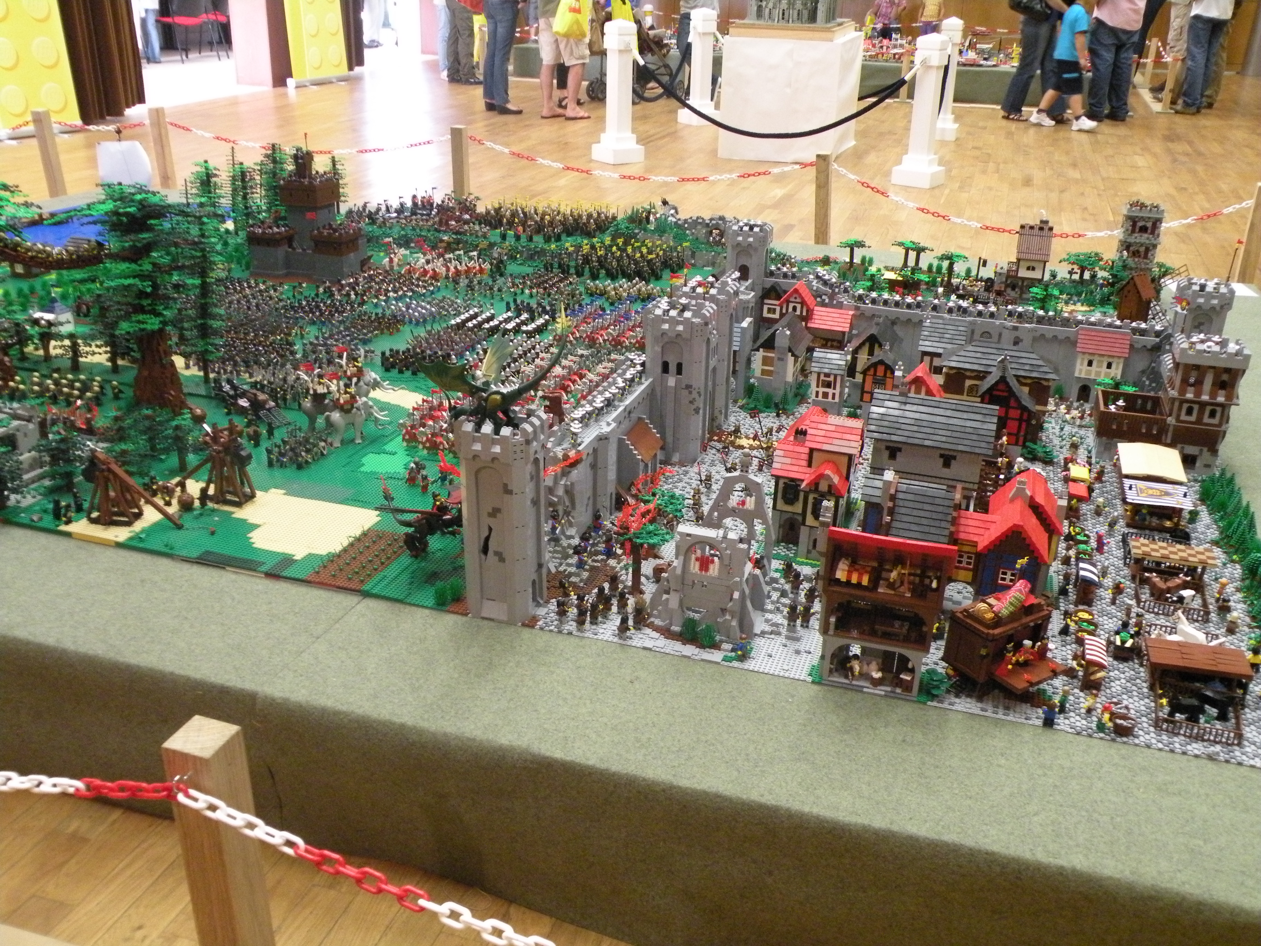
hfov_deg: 55.4
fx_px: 1202
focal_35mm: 33
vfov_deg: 42.9
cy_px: 473
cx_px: 630
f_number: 3.2
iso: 400
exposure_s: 1/28
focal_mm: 5.8
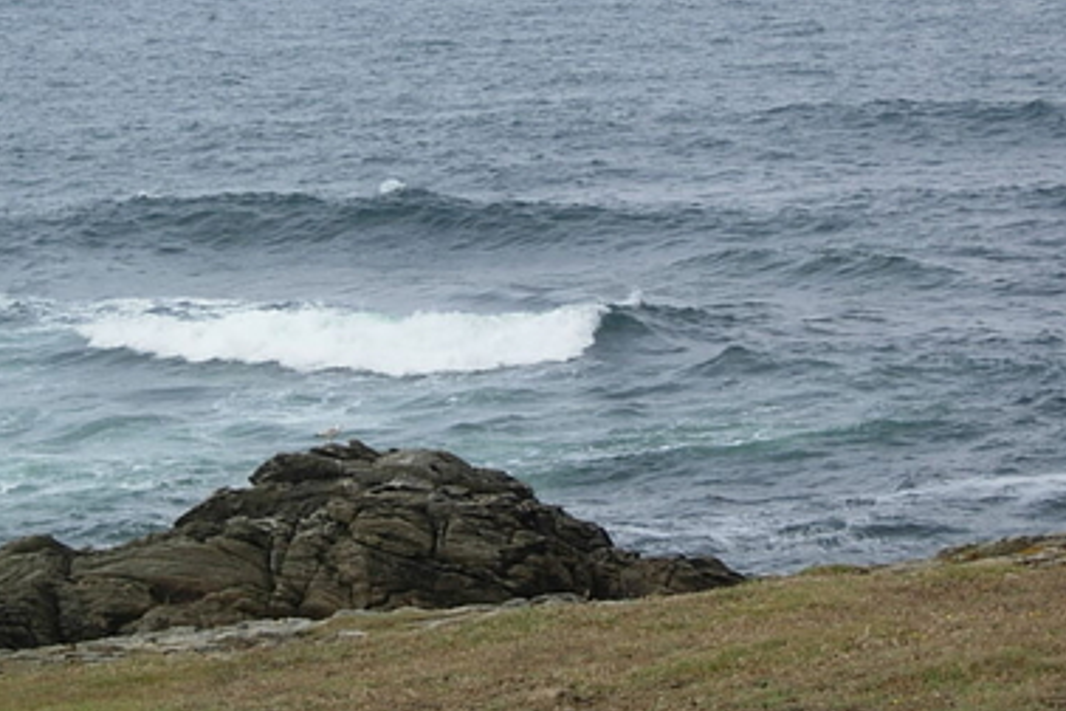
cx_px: 381
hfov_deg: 12.1
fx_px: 5033
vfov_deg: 8.1
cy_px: 324
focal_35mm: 170
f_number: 4.6
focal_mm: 21.3
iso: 64
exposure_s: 1/512
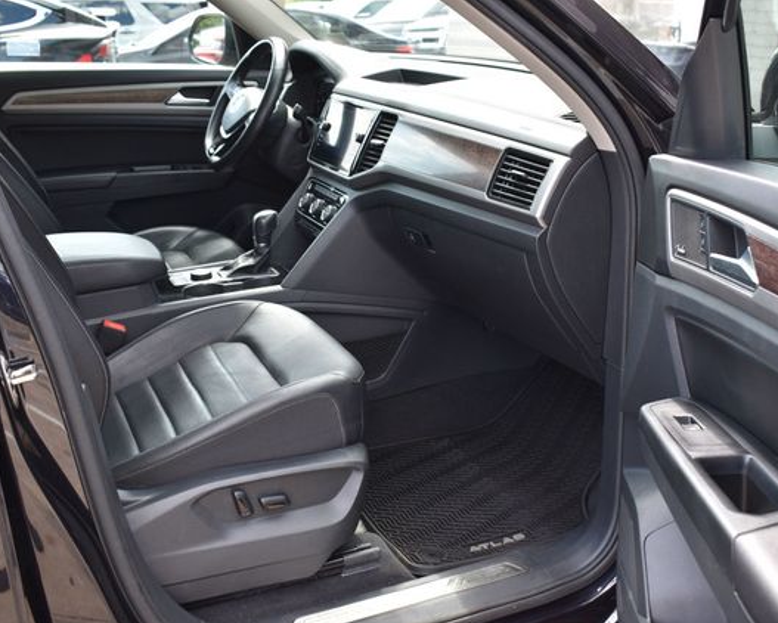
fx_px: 944
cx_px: 412
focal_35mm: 41
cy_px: 313
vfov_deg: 36.5
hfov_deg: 44.8
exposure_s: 1/125
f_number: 5.6
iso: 280
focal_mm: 24
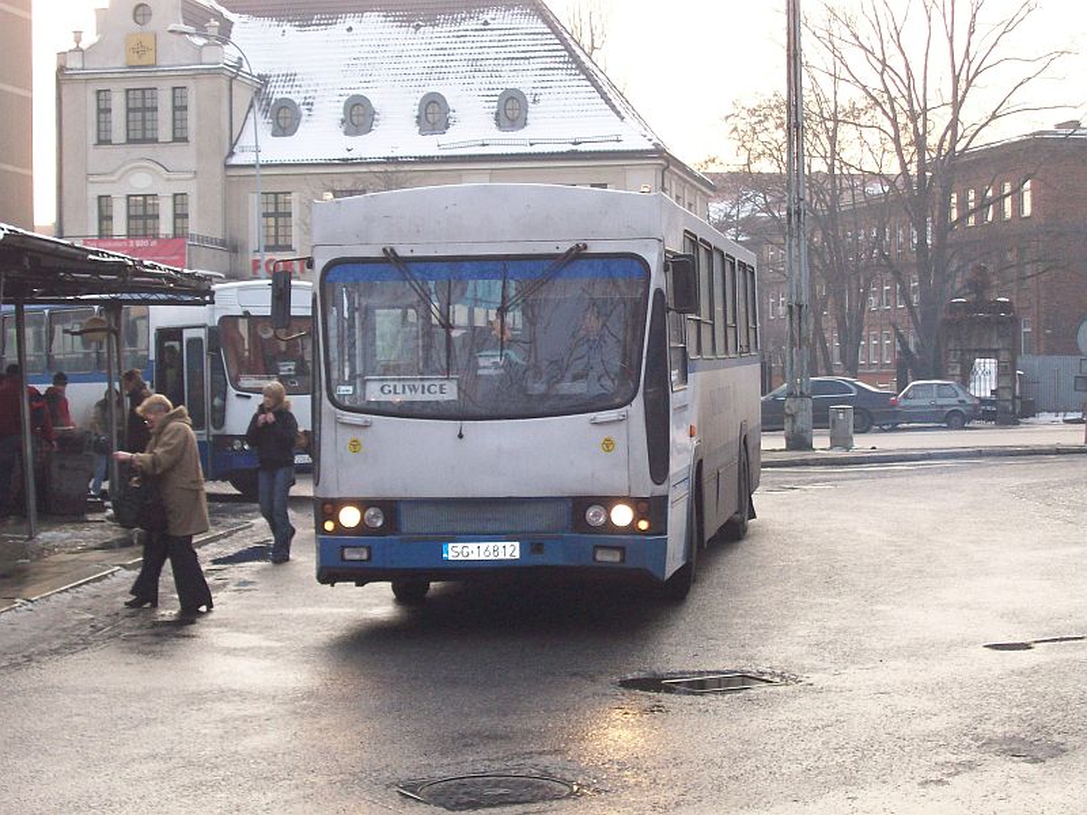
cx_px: 544
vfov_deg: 21.0
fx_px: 2198
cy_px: 408
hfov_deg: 27.8
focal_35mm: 70
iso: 140
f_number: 3.8
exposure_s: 1/95.5
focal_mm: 11.6
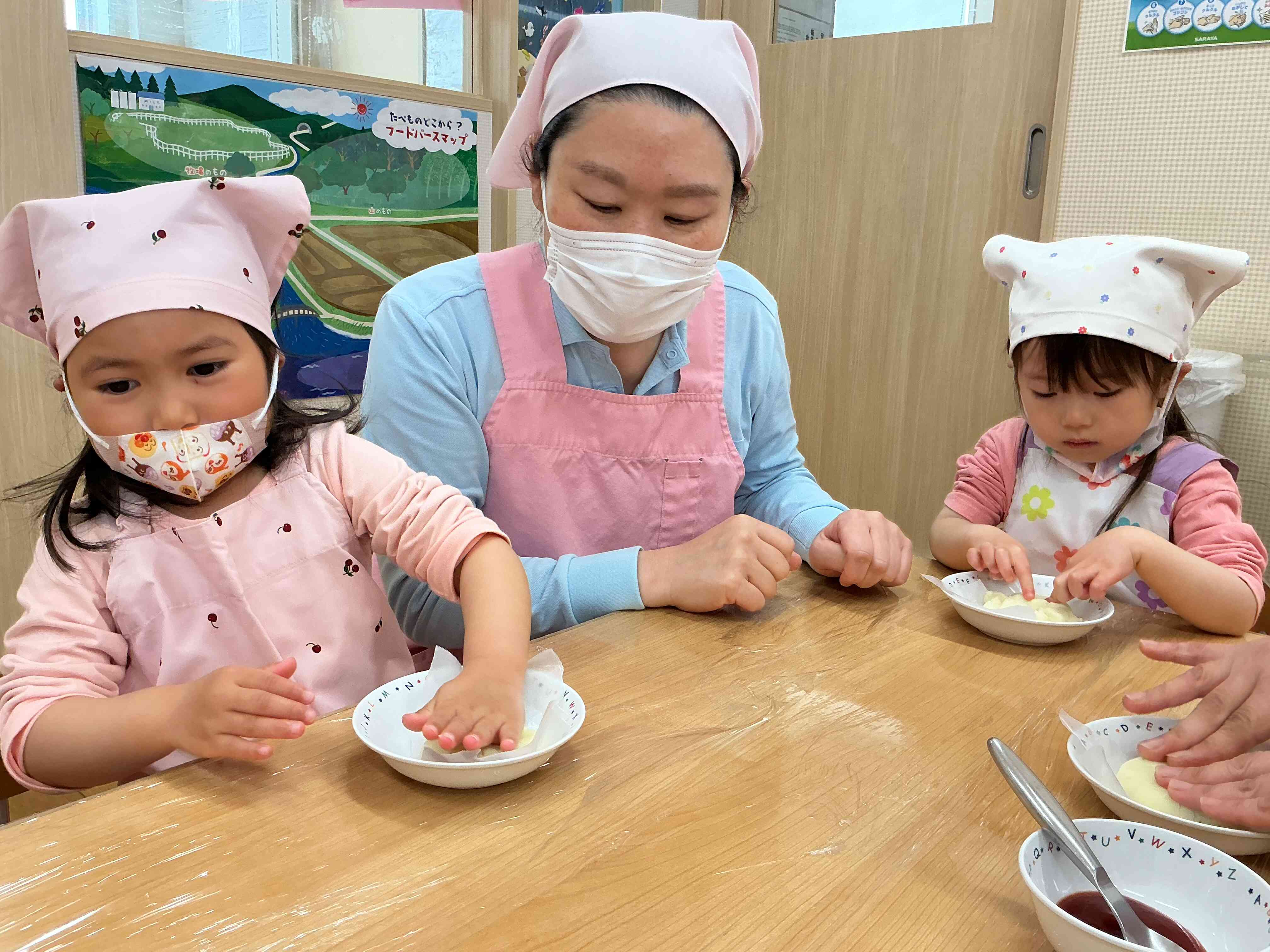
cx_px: 635
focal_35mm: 29
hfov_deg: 61.7
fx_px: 1064
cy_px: 476
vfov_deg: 48.2
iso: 64
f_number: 1.8
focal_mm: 3
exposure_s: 1/60
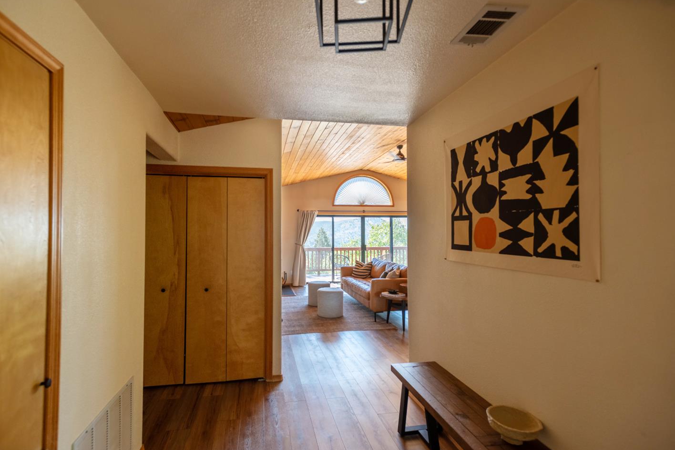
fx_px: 337
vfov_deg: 67.4
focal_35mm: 18
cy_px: 226
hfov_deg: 89.9
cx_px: 319
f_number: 10
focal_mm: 17
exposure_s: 1/80
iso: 640
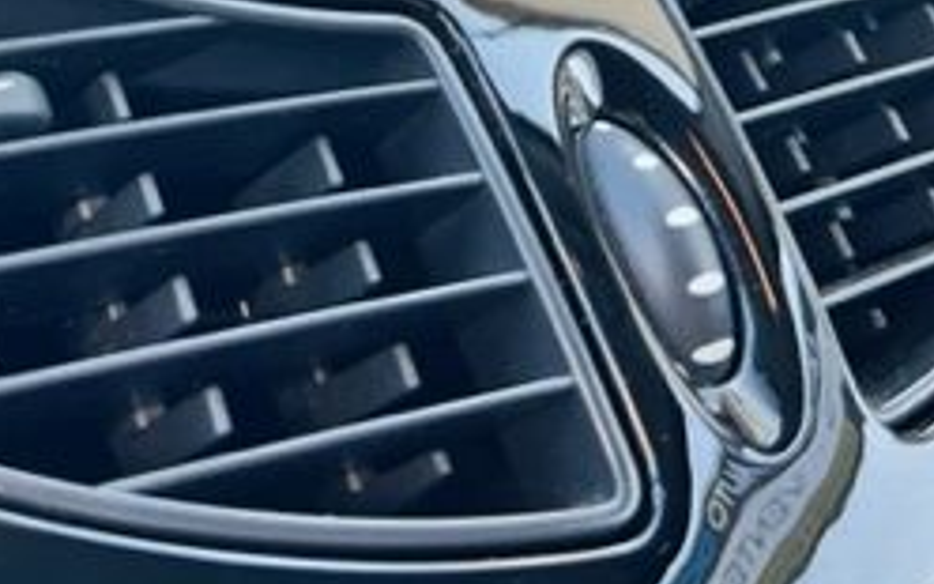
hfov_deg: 28.2
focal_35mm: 71
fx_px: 1807
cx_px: 158
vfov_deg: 16.9
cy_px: -245
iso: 125
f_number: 1.5
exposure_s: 1/116
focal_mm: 5.7
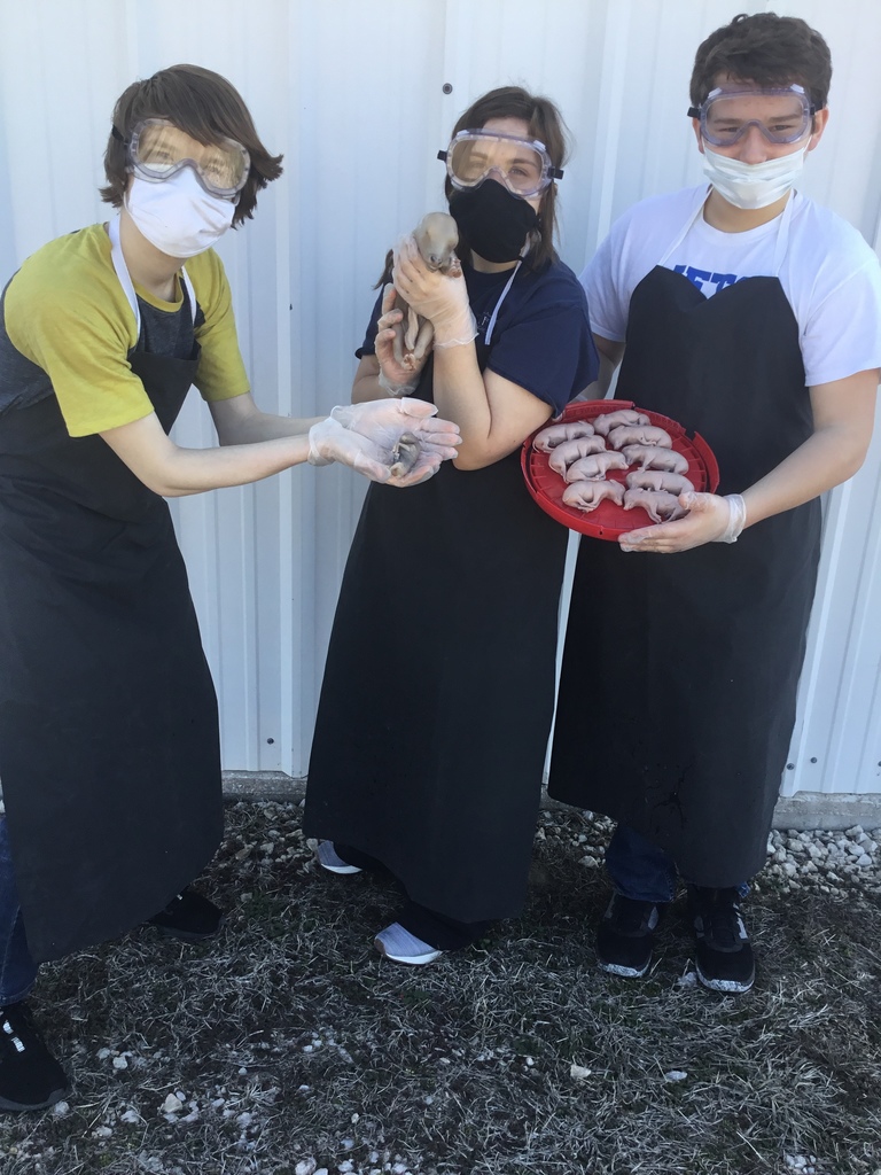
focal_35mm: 31
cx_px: 440
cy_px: 588
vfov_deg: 58.4
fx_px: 1052
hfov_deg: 45.4
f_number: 2.4
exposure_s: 1/197
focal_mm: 3.3
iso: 25
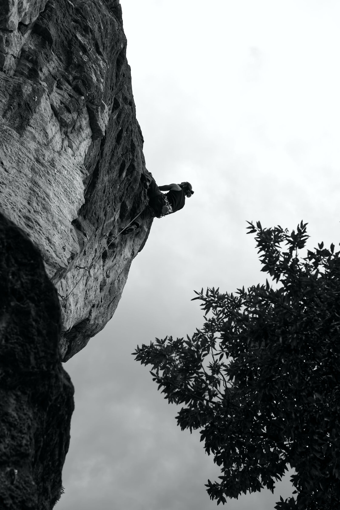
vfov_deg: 28.8
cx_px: 170
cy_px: 255
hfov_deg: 19.4
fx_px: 992
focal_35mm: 70
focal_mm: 70
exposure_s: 1/500
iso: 320
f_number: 8
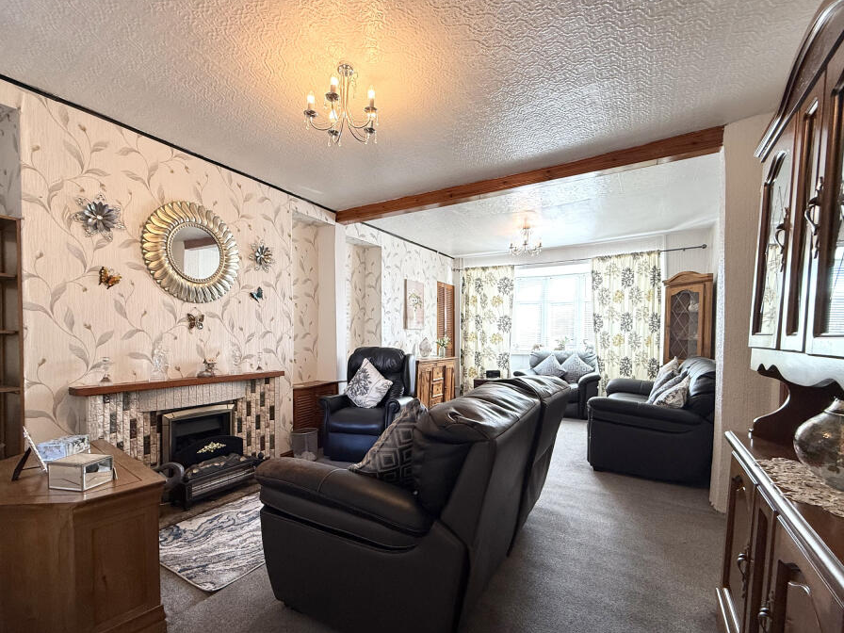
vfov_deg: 77.9
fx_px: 390
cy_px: 349
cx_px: 392
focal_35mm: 16
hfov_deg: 94.3
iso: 100
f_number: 2.2
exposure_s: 1/100
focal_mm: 2.22
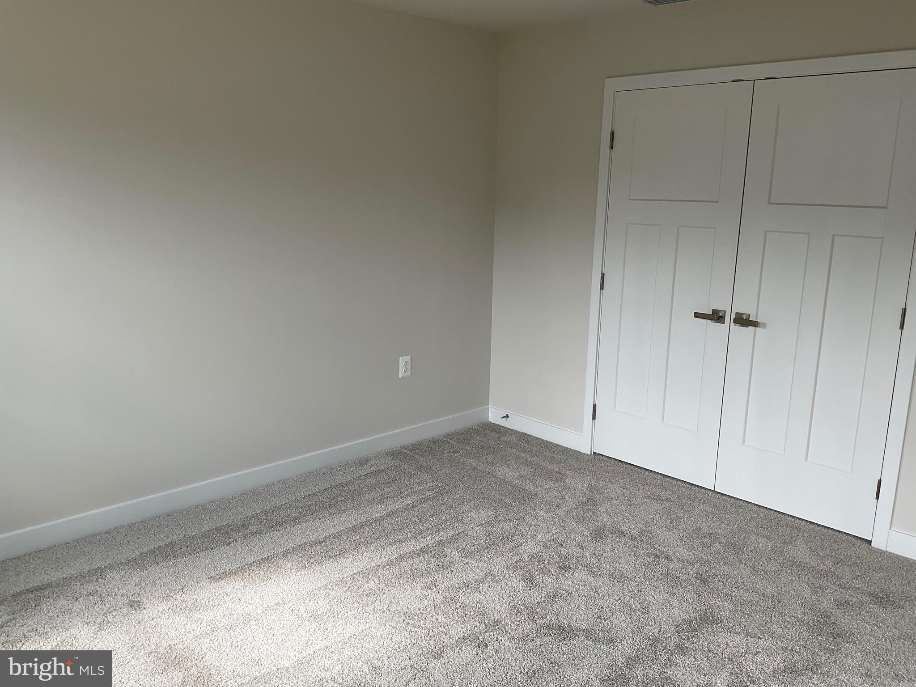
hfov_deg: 61.7
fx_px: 767
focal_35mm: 29
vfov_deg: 48.2
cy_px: 344
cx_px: 458
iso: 16
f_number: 1.8
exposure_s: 1/123
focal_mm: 3
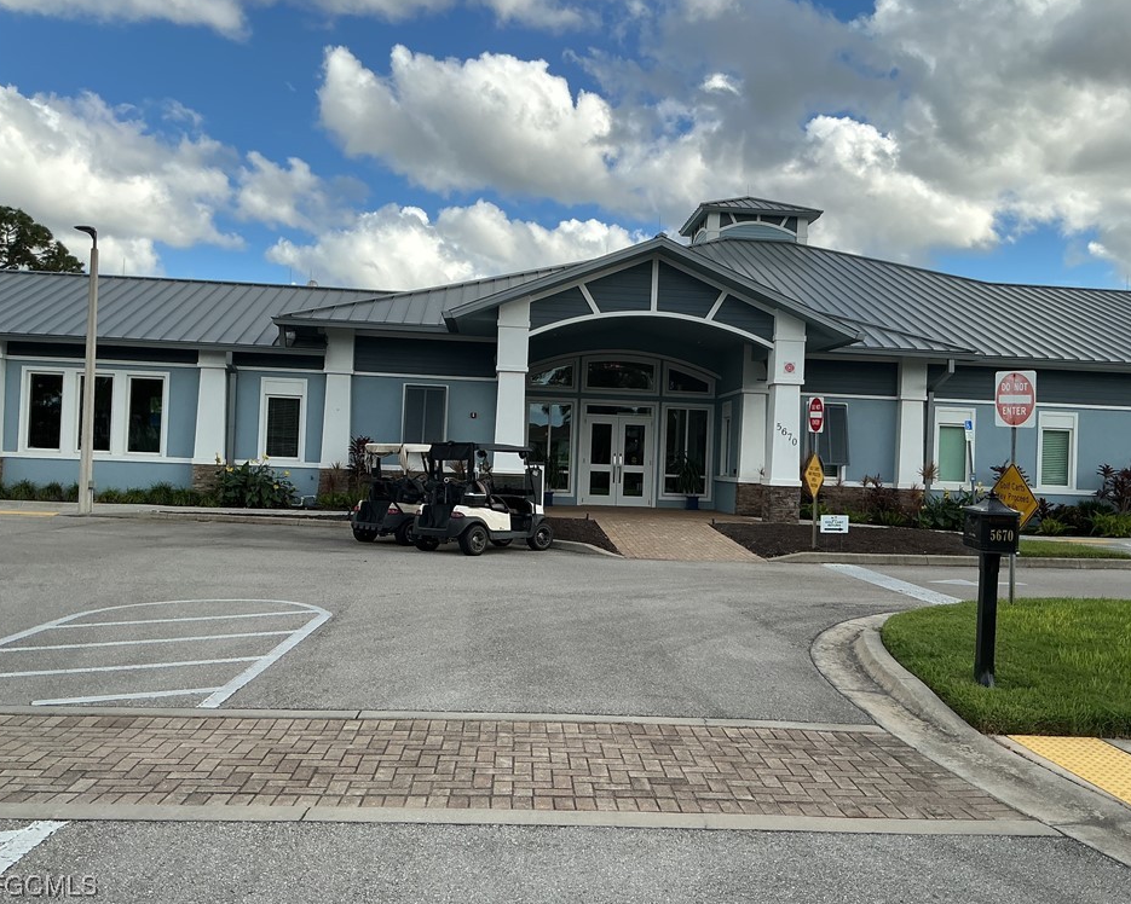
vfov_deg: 47.1
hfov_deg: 57.1
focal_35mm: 31
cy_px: 448
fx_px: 1038
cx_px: 601
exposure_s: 1/1377
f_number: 1.8
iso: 25
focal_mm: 3
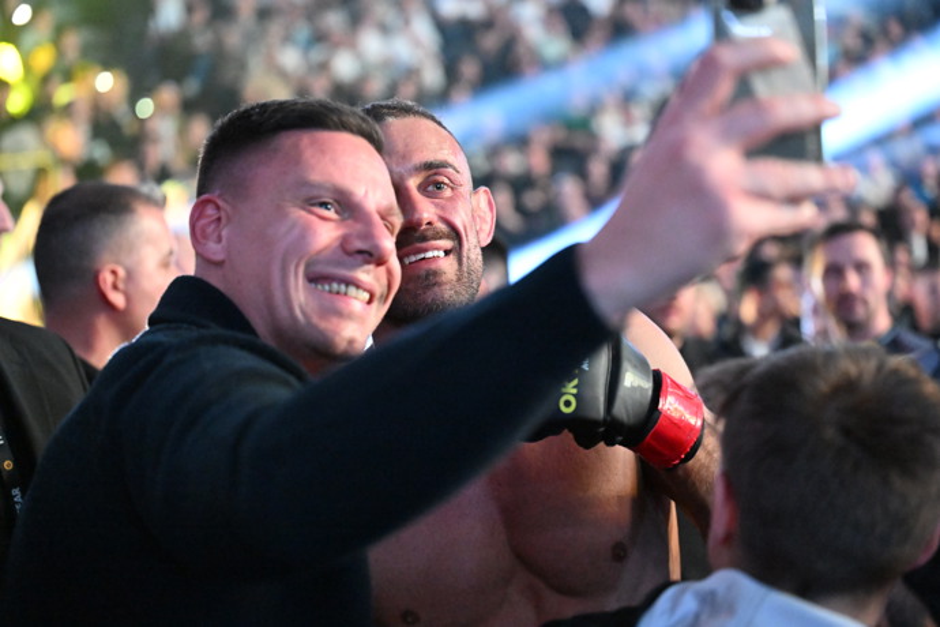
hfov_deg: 28.8
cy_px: 314
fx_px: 1828
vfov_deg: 19.5
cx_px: 470
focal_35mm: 70
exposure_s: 1/125
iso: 16000
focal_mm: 70
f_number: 2.8
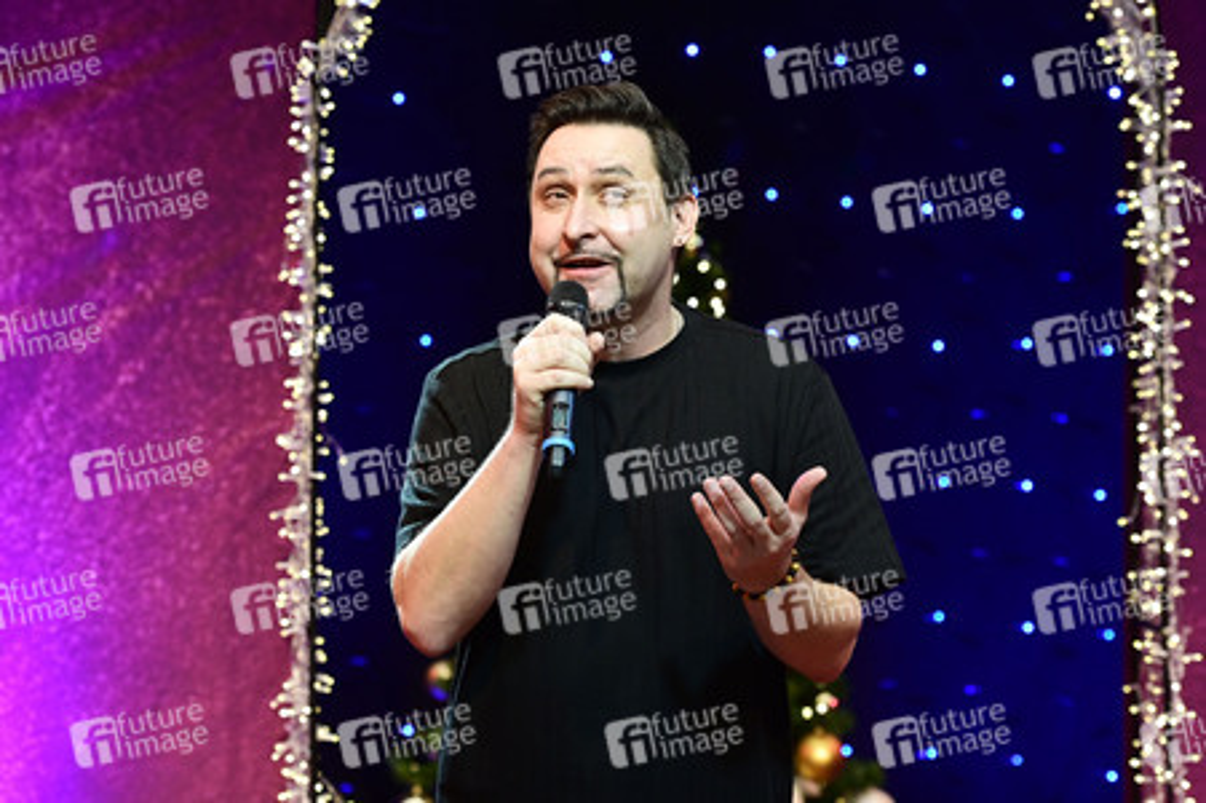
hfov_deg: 17.1
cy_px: 402
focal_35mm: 120
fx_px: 4017
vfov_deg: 11.4
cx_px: 603
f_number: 5
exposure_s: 1/320
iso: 1250
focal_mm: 120
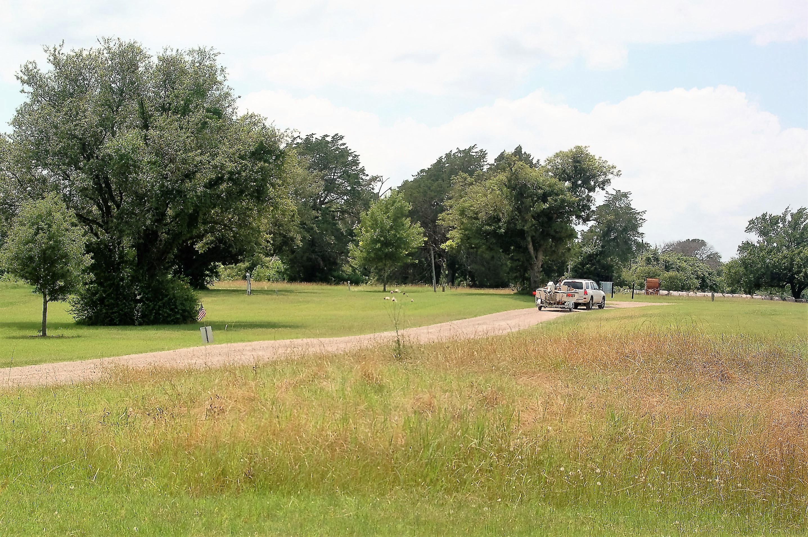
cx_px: 404
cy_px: 268
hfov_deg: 24.6
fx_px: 1850
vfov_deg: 16.5
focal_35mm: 82
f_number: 9
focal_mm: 55
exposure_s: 1/320
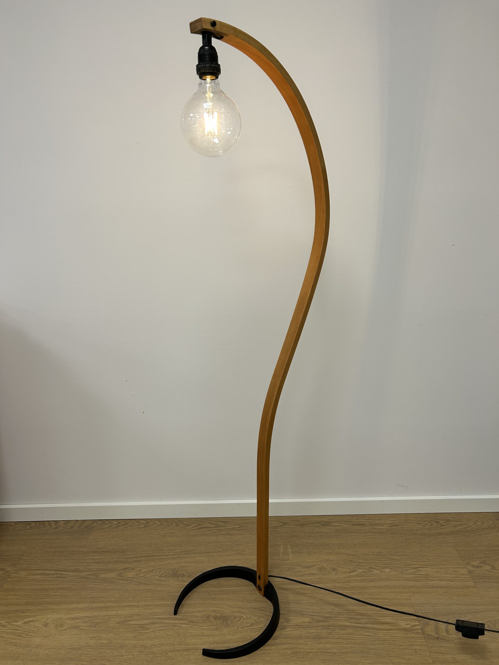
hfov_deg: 53.1
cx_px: 250
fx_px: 500
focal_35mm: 26
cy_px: 332
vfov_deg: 67.3
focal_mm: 5.7
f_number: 1.5
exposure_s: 1/100
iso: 32
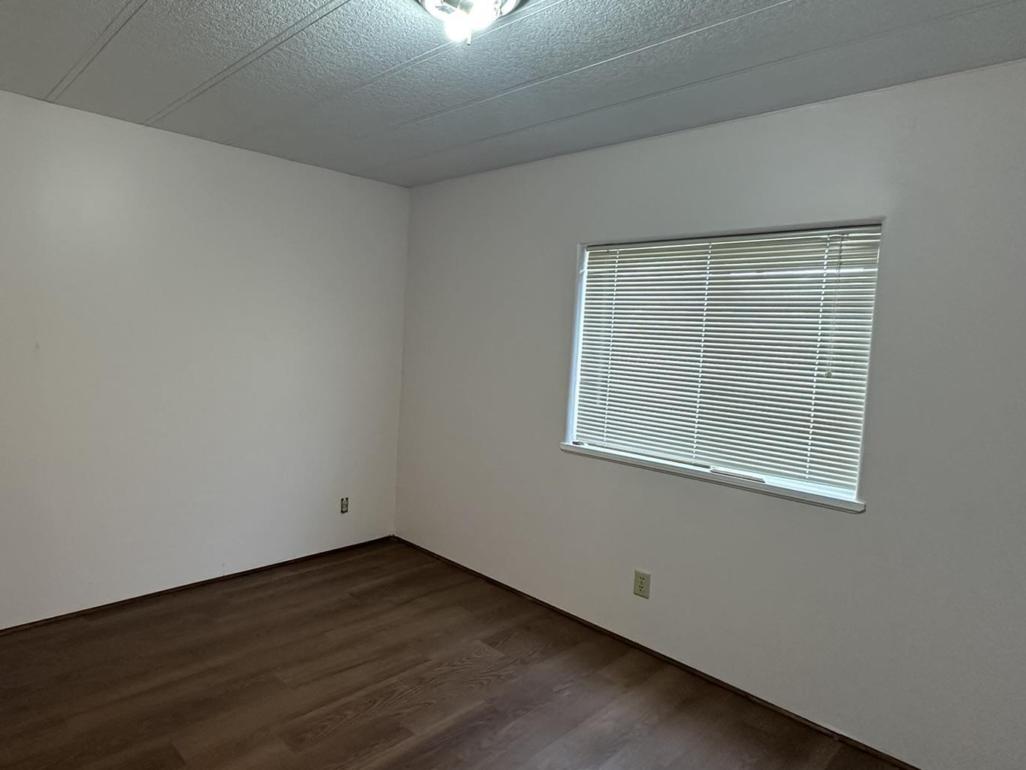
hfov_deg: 77.1
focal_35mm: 21
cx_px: 366
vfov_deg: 63.4
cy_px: 358
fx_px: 622
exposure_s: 1/120
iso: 250
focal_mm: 2.22
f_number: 2.2
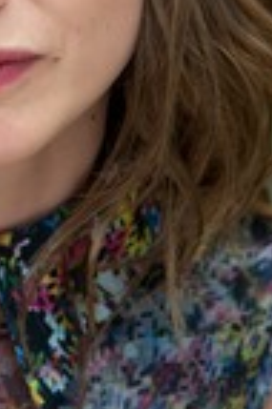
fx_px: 7918
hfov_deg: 2.0
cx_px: -43
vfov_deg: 3.0
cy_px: 40
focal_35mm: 697
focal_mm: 250
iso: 400
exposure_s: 1/125
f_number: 6.3
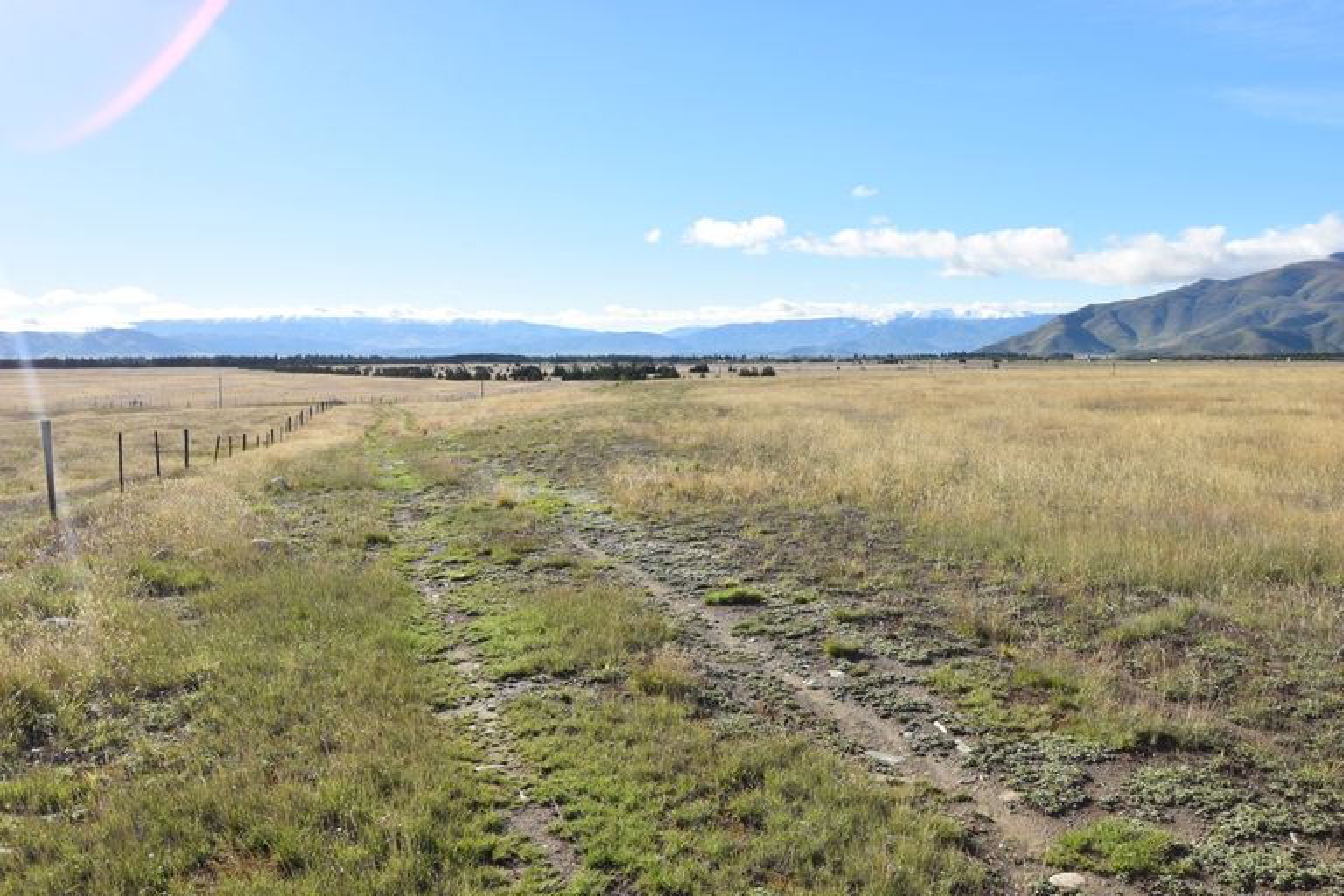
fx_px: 1120
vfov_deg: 43.6
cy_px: 448
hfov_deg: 61.9
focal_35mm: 30
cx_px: 672
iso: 100
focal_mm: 20
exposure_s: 1/200
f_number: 11
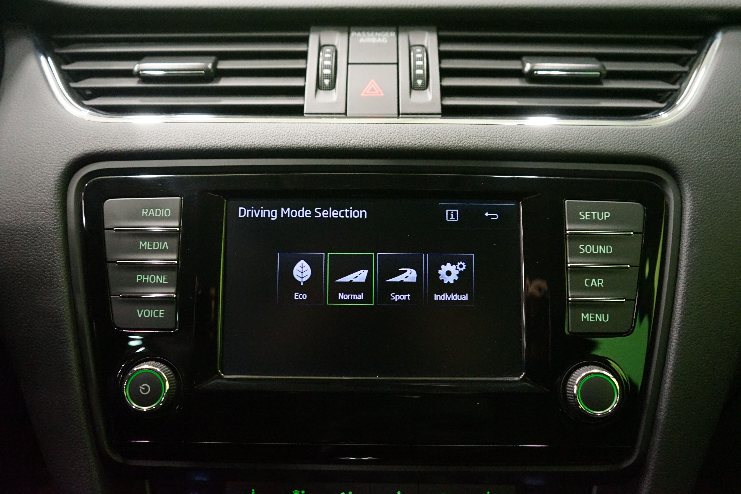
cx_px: 370
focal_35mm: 31
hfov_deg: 60.3
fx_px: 638
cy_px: 247
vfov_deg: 42.3
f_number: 3.5
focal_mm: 31
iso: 6400
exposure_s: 1/20
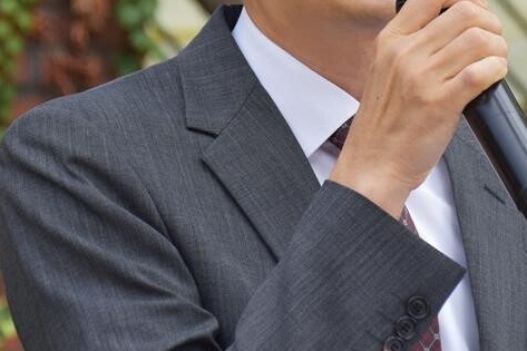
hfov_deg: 6.0
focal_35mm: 341
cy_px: 17
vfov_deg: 4.0
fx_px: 4991
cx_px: 302
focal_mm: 105
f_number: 6.3
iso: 200
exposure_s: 1/320
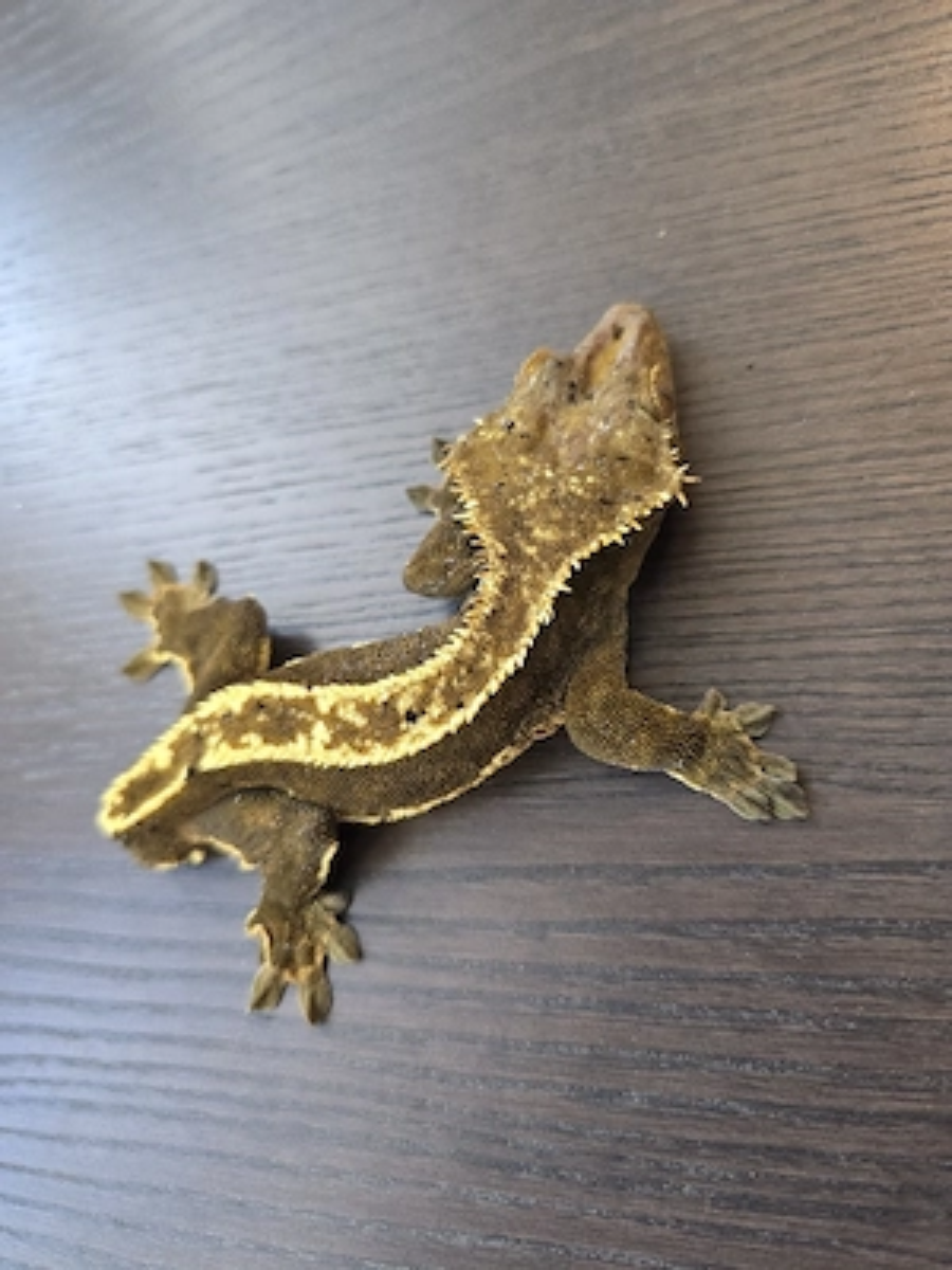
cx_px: 476
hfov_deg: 58.9
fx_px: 843
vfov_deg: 73.9
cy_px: 635
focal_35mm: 23
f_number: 1.7
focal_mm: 6.3
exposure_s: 1/101
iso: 320
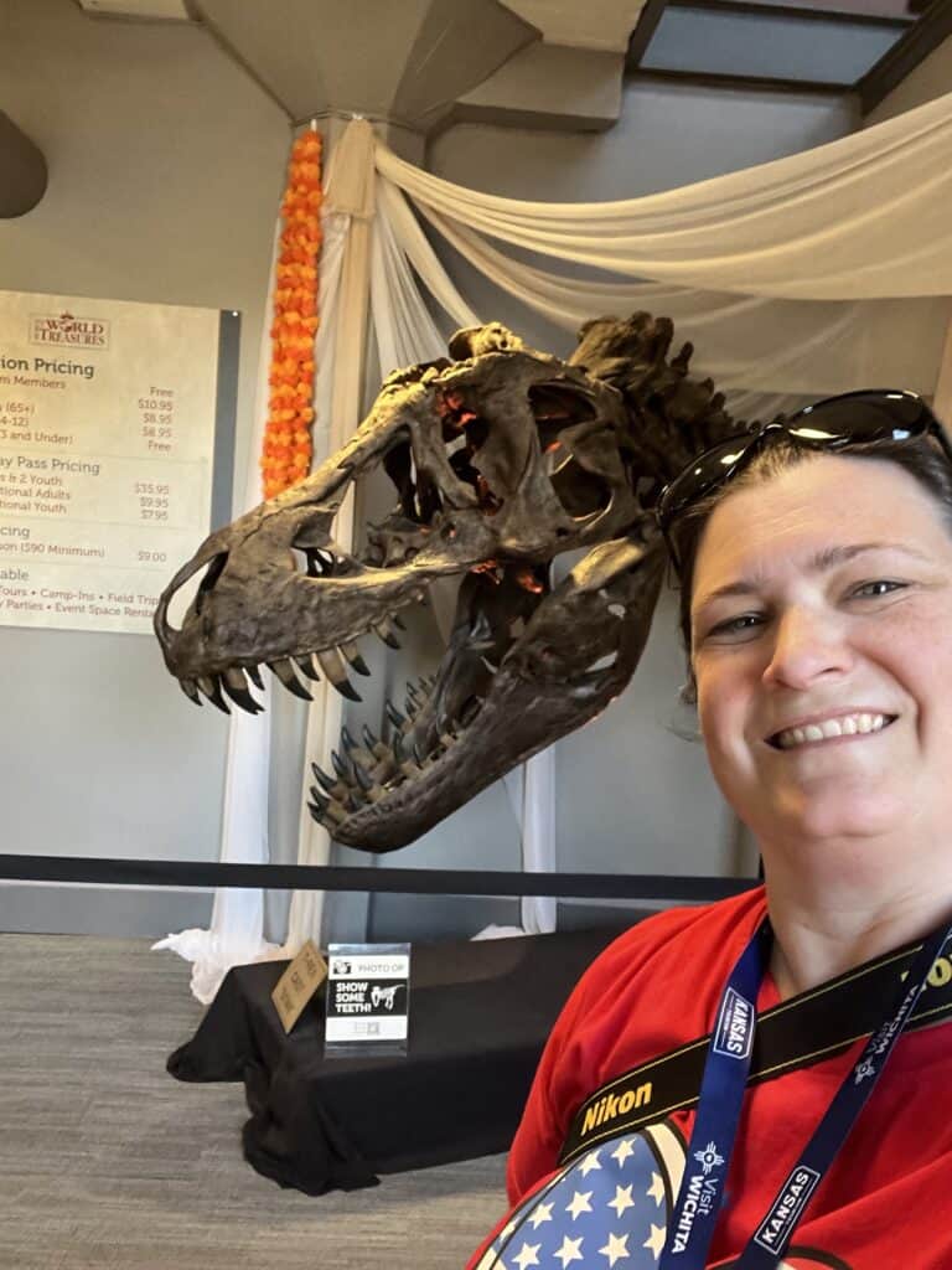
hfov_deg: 46.8
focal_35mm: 30
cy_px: 635
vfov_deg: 60.0
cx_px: 476
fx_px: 1100
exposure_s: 1/60
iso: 160
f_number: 2.2
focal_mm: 2.71
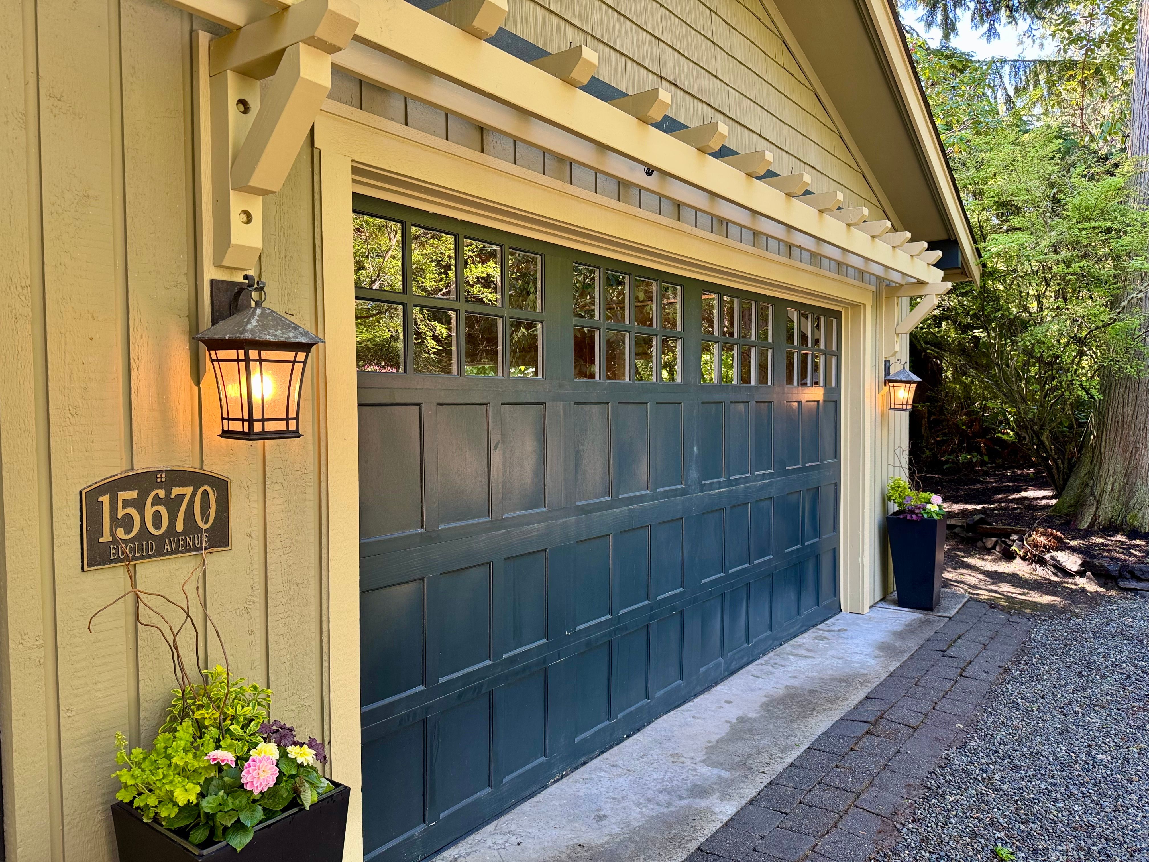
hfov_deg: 71.6
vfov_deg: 56.8
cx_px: 574
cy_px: 431
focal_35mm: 24
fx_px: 797
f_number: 1.78
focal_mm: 6.76
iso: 125
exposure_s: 1/121
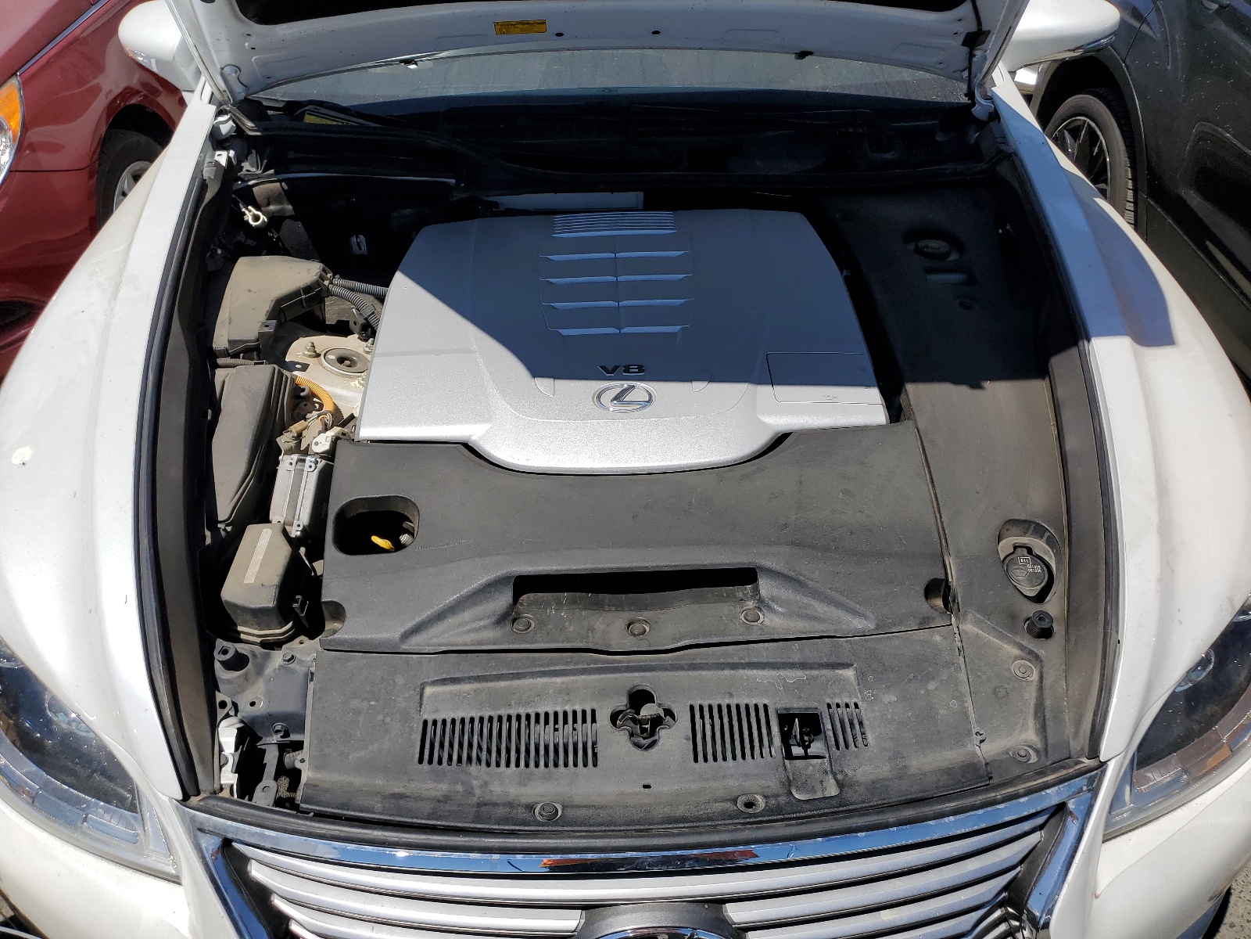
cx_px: 626
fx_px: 940
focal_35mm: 26
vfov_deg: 53.1
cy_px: 470
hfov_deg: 67.3
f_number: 1.5
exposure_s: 1/10000
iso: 50
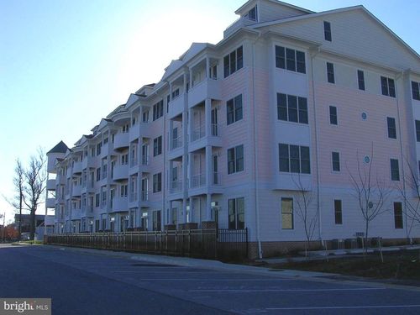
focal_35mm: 38
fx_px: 461
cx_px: 210
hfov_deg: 49.0
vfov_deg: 37.7
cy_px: 158
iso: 100
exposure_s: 1/367
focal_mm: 5.8
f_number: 5.6
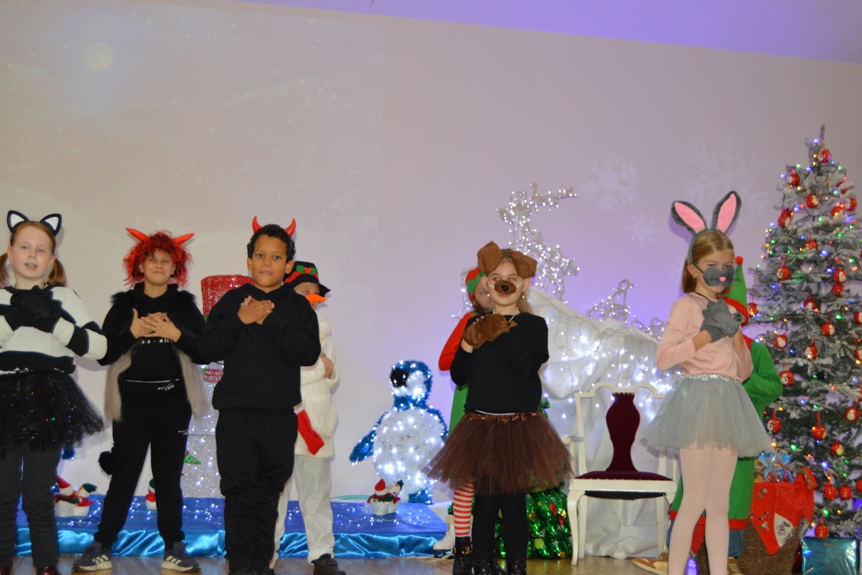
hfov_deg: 35.9
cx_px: 414
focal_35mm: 56
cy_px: 300
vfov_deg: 24.4
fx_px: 1330
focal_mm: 35
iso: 800
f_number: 4.5
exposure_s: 1/60
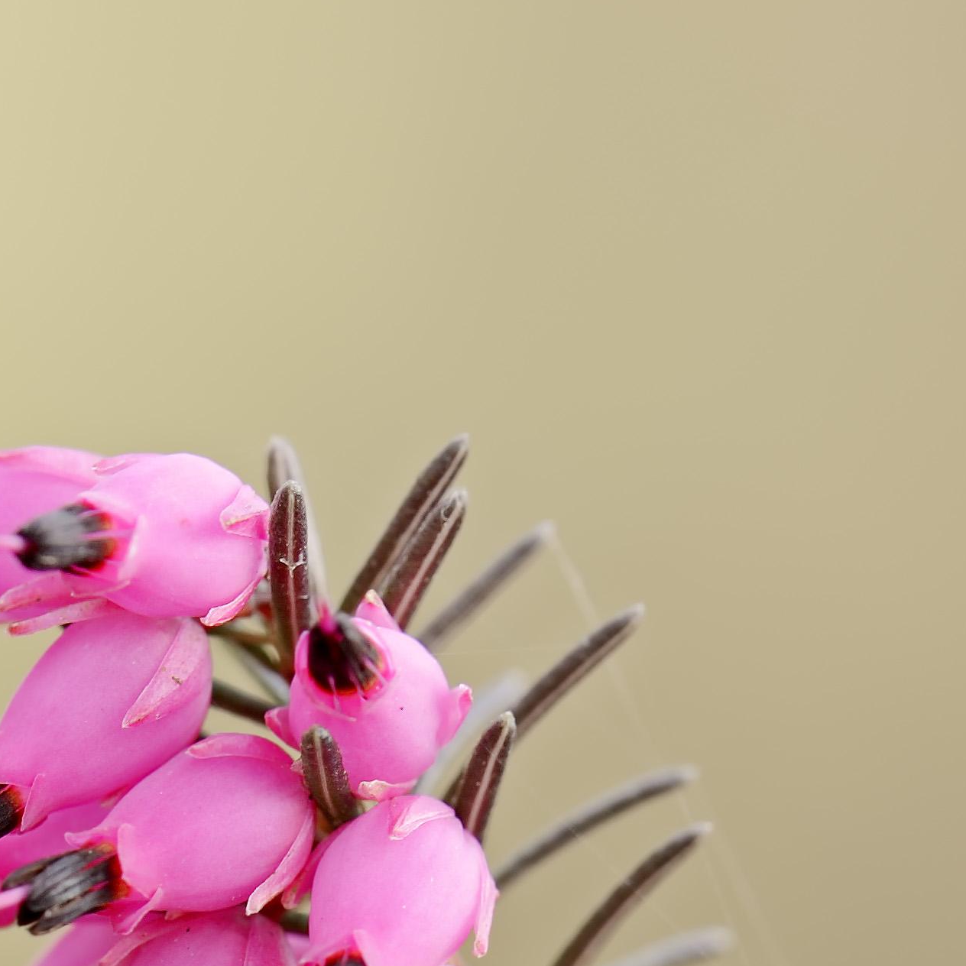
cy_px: 1594
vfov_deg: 3.1
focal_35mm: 572
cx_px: 425
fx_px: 18059
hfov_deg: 3.1
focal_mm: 200
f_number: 11
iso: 200
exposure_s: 1/30
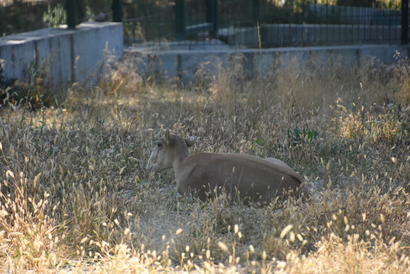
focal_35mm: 360
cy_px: 137
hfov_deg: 5.7
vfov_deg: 3.8
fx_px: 4100
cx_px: 205
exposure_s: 1/1000
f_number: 6.3
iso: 1000
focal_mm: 240
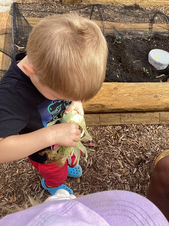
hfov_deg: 45.5
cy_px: 113
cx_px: 84
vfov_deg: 58.3
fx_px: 202
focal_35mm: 31
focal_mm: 3.3
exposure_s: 1/485
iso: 25
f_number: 2.4
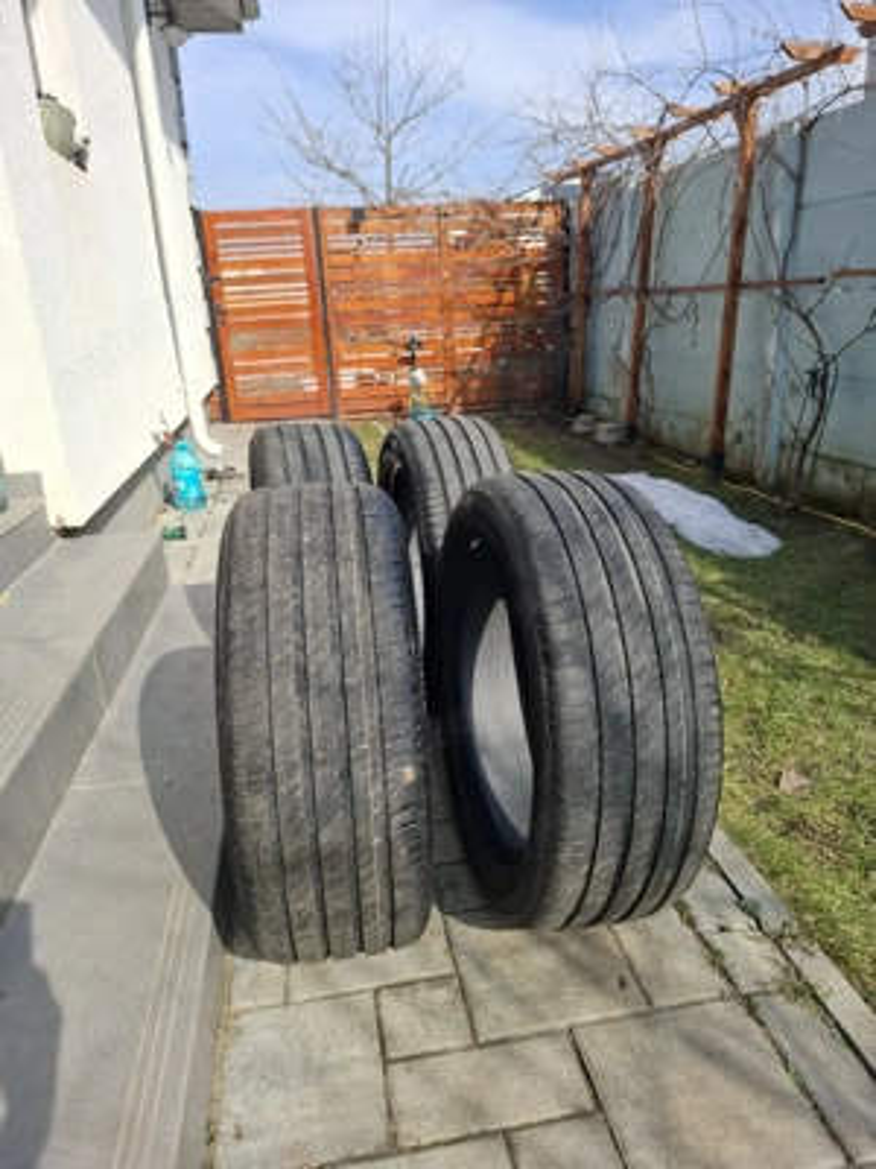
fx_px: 776
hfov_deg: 58.9
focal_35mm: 23
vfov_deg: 73.9
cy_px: 584
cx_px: 438
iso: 50
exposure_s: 1/1429
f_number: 1.8
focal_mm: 5.54
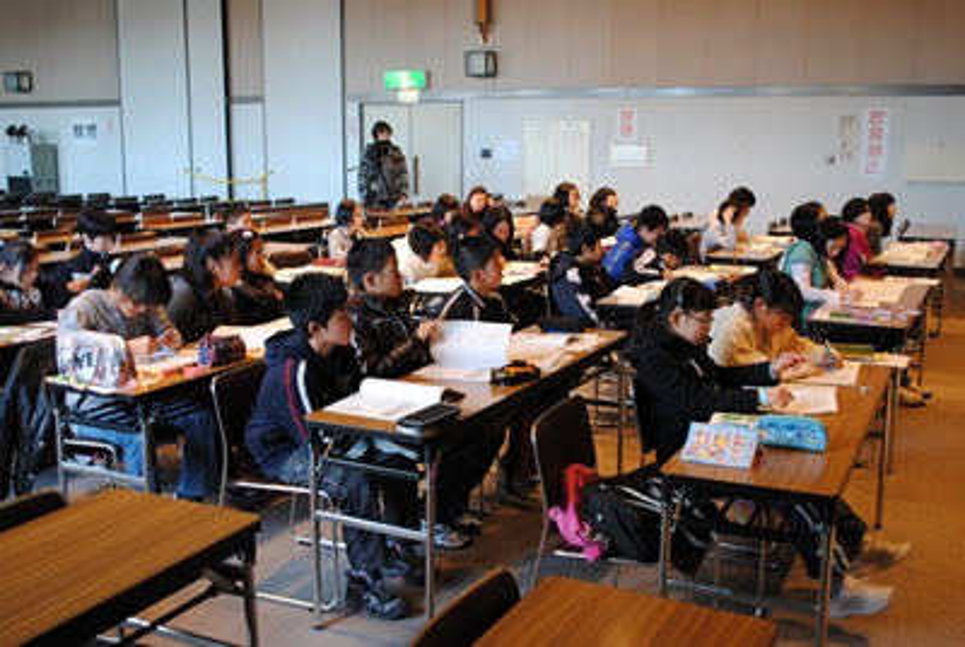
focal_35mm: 39
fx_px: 1047
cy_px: 324
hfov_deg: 49.5
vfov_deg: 34.3
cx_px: 482
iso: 400
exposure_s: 1/15
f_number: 4.2
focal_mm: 26
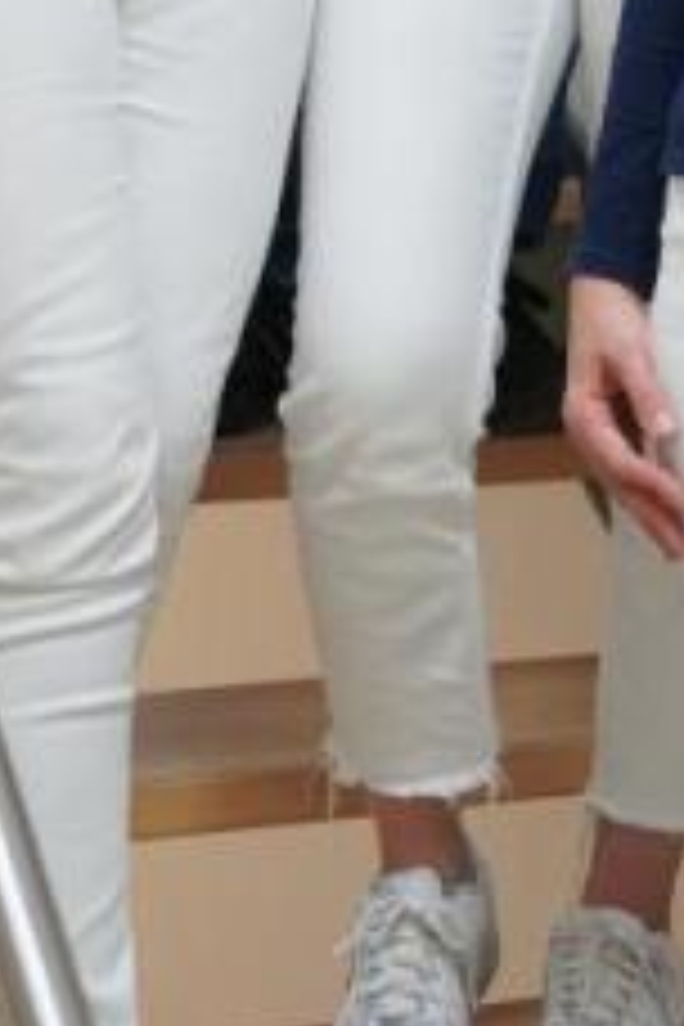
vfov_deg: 16.4
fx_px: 3334
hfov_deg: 11.7
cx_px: 549
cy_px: -364
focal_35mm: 117
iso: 2500
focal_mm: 37
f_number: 4
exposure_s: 1/160
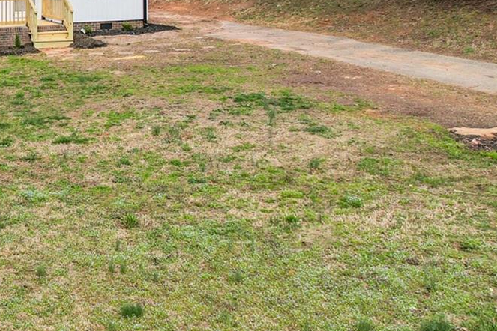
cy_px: 23
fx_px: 939
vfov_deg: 19.6
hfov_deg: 26.7
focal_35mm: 68
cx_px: -83
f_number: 2.8
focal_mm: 8.4
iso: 100
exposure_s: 1/60
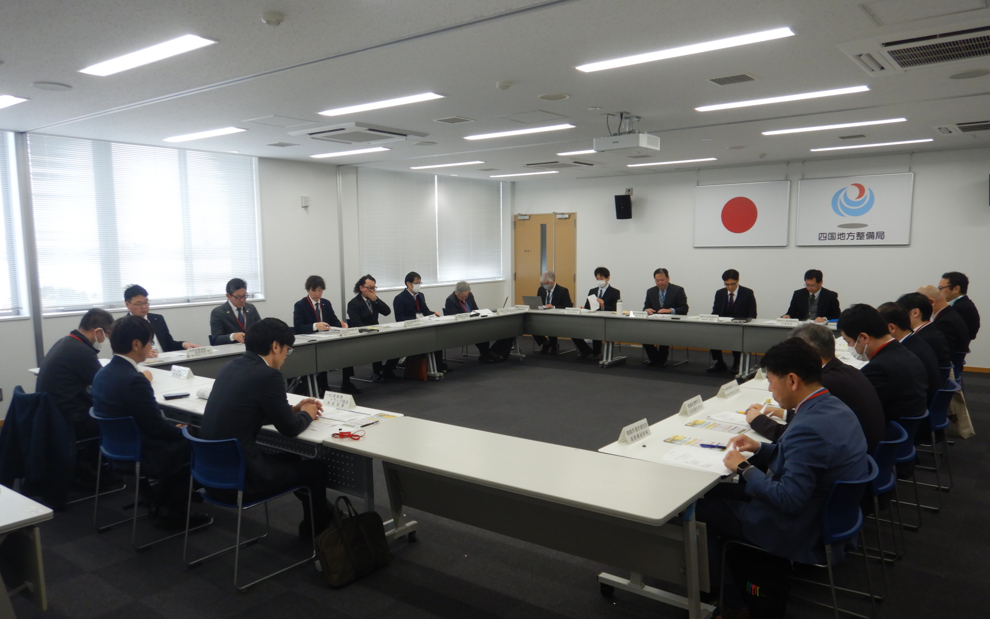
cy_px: 336
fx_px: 701
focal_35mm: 26
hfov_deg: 70.4
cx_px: 501
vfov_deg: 47.5
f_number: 2.8
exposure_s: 1/80
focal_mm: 4.3
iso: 125
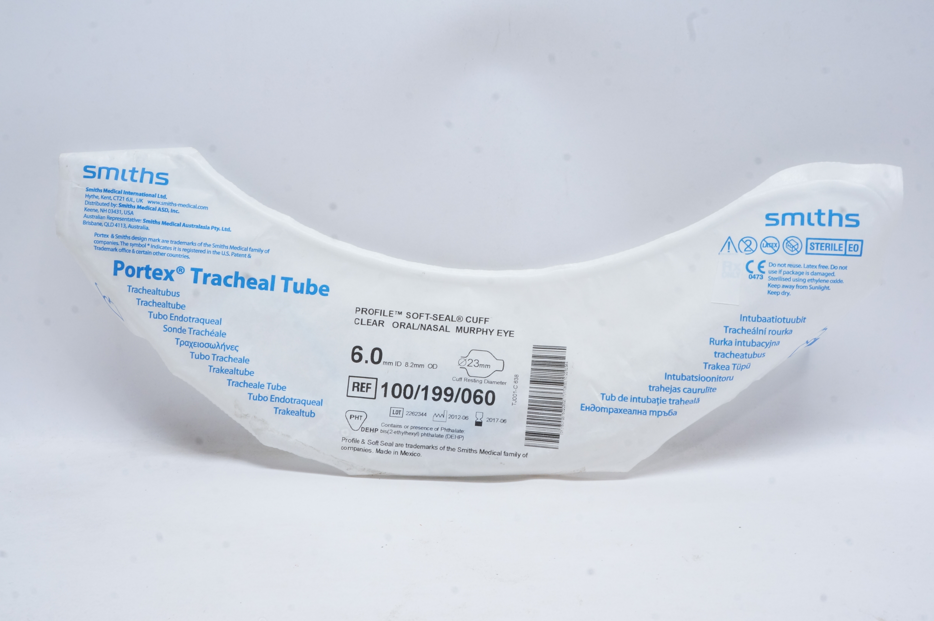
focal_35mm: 38
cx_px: 467
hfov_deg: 51.3
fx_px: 972
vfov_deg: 35.4
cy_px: 310
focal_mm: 25
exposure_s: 1/6
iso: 800
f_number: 20
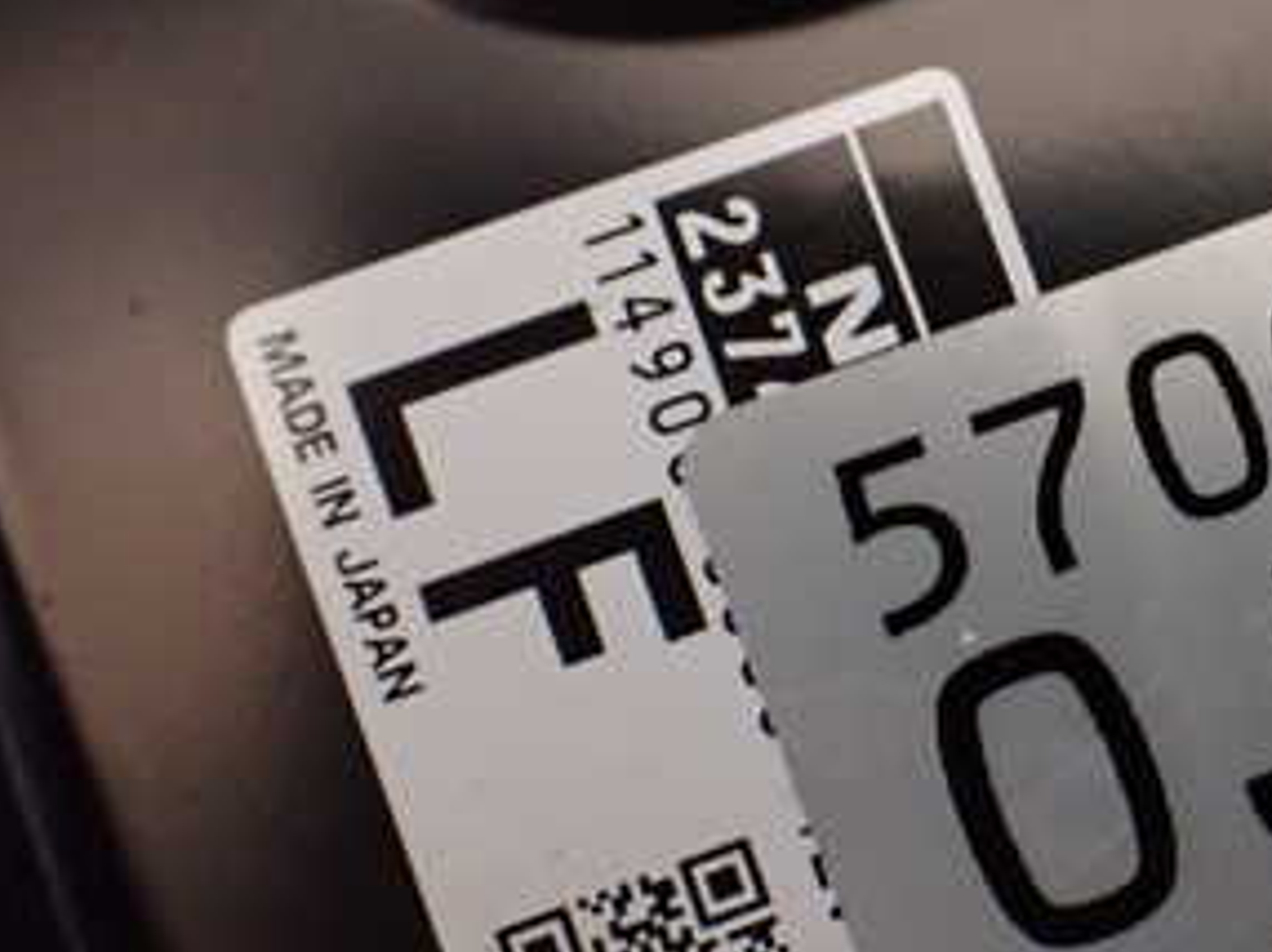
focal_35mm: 63
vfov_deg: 23.3
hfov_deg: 28.5
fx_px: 2313
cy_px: 463
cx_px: 1321
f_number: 2.3
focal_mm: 5.4
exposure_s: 1/30
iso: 1000
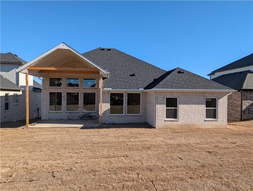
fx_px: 176
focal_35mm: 24
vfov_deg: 56.9
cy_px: 96
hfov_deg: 71.5
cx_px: 126
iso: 22
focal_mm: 6.9
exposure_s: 1/1133
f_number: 1.68
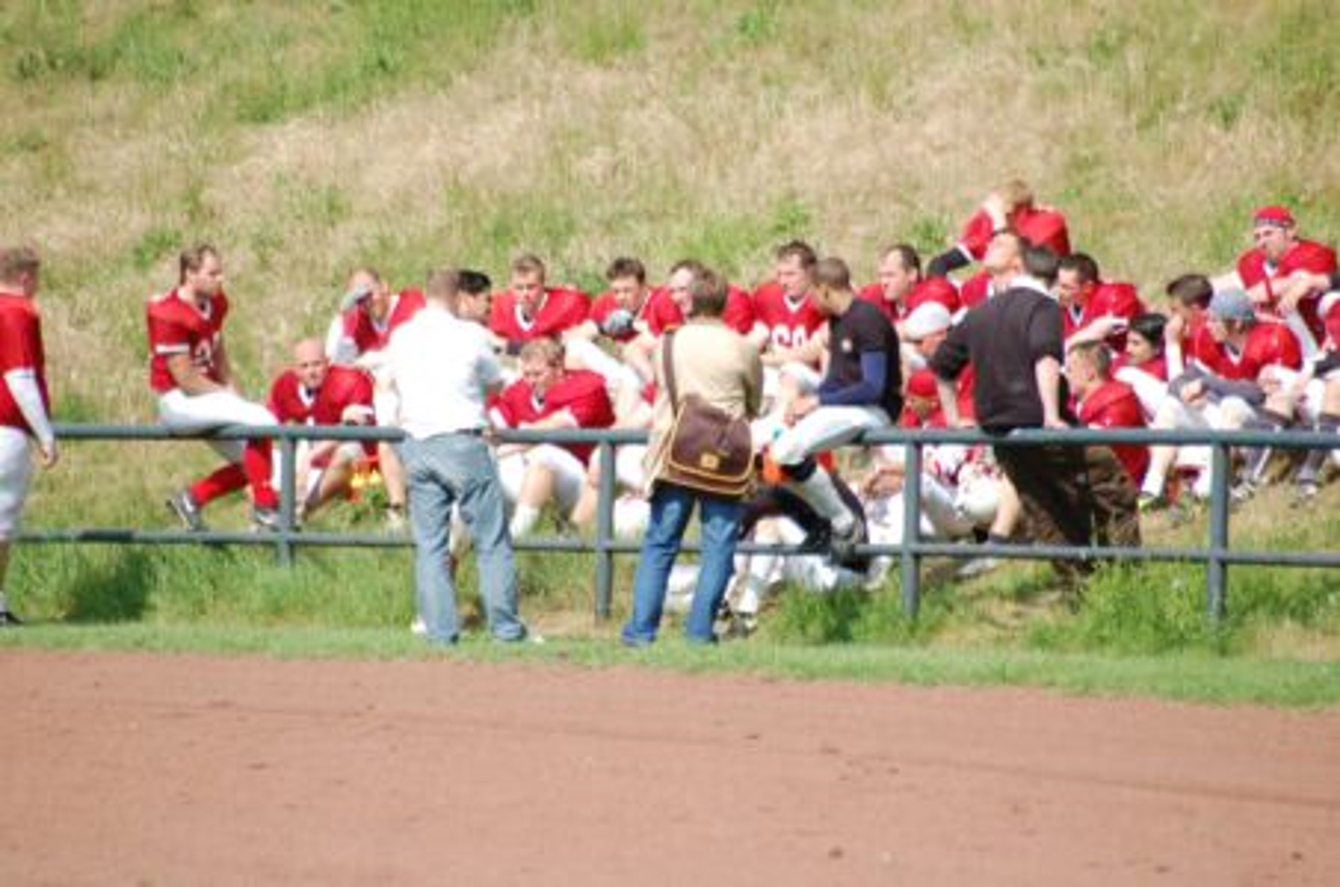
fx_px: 12257
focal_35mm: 330
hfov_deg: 6.3
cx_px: 670
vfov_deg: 4.1
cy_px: 444
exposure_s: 1/1250
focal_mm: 220
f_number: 5.3
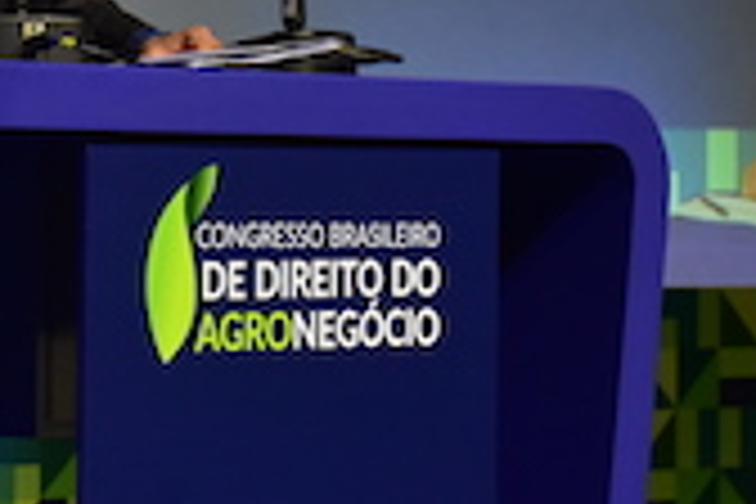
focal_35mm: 208
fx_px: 4368
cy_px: -135
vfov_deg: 6.6
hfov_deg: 9.9
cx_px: 374
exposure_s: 1/200
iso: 2500
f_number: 5.6
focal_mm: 70
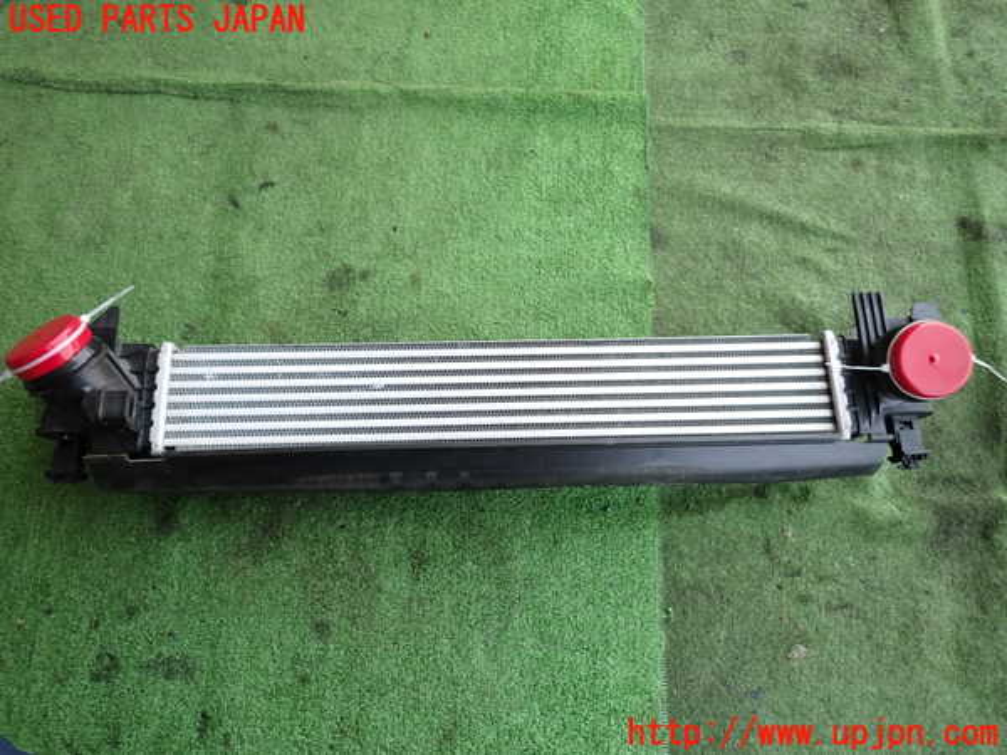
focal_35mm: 25
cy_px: 378
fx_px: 727
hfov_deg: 69.4
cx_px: 504
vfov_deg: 54.9
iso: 100
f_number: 2
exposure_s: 1/125
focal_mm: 4.5
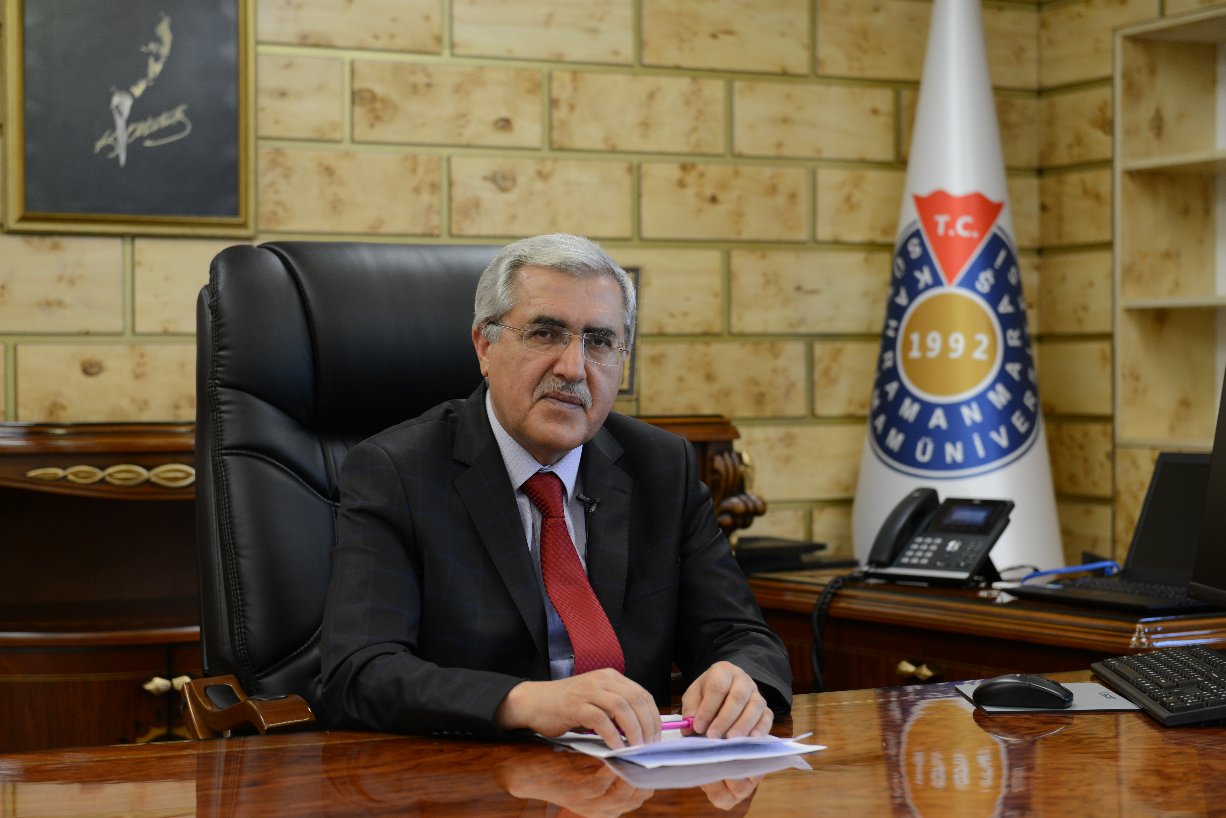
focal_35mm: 66
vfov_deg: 20.6
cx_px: 613
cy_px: 409
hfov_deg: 30.5
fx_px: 2247
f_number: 4
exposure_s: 1/160
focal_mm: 66
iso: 800
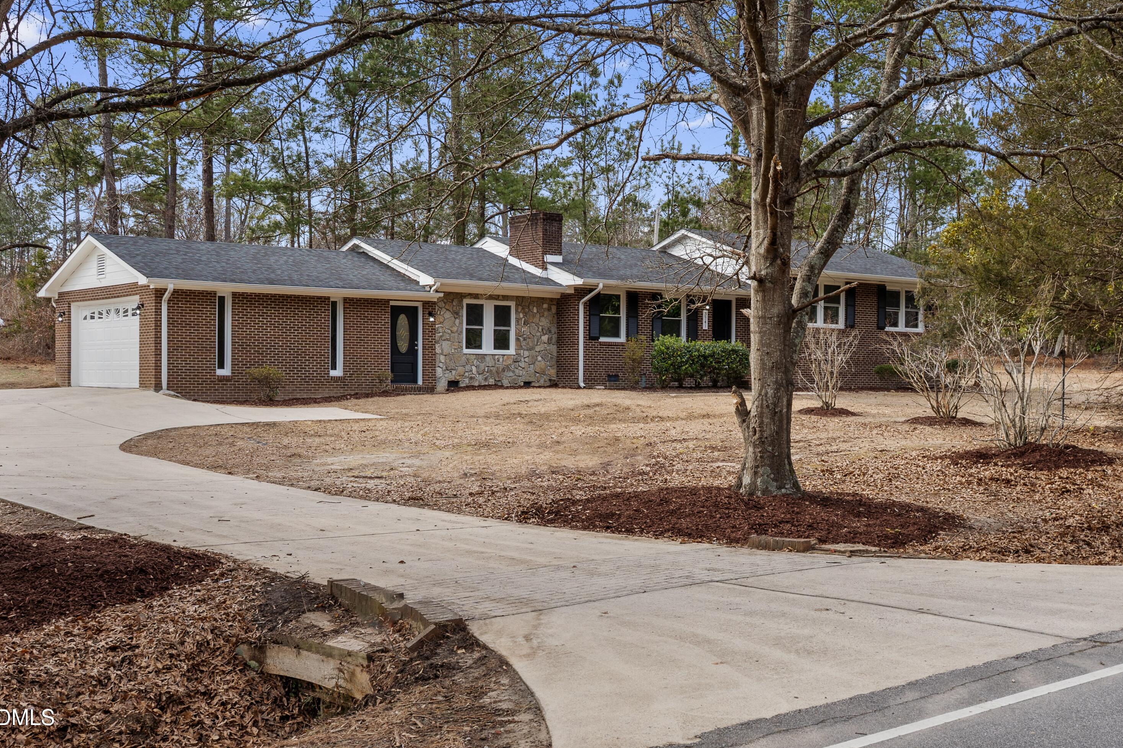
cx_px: 568
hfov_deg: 45.4
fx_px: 1341
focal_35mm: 43
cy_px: 370
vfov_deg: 31.2
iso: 100
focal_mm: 28
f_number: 7.1
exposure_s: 1/15
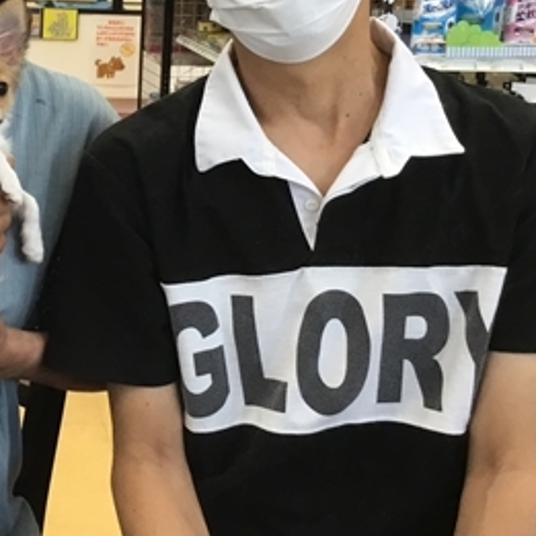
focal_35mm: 63
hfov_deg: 26.0
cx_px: 10
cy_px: 117
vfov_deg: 26.8
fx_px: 1104
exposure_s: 1/30
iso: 32
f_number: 2.4
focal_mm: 3.3
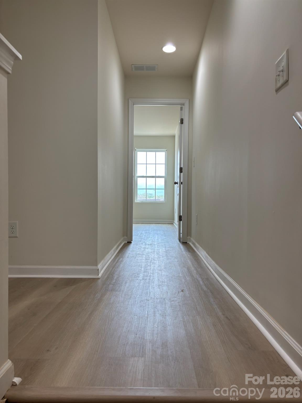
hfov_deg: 53.1
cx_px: 151
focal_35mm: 26
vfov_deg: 67.3
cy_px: 202
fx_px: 302
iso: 50
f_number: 1.6
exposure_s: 1/120
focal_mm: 5.96
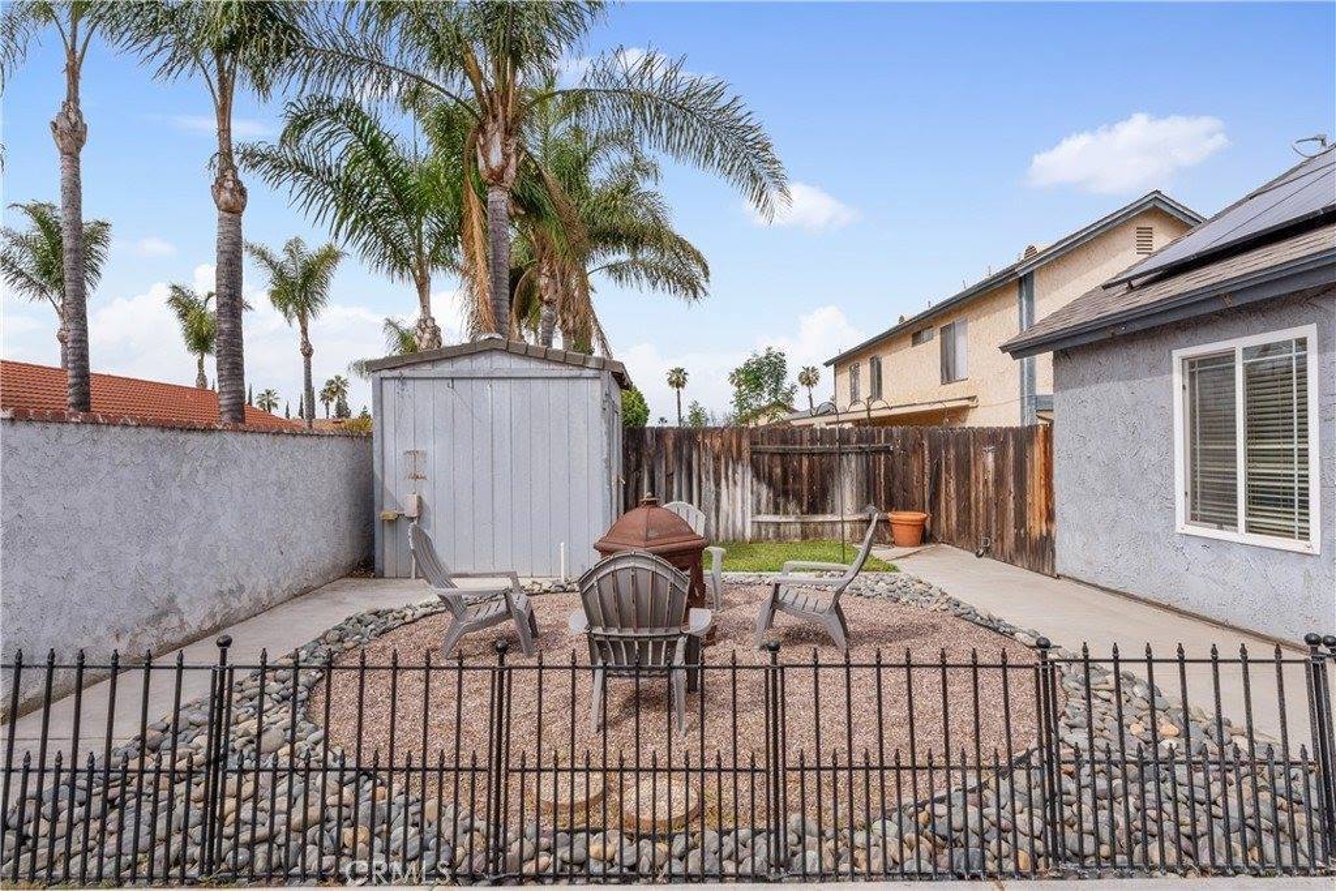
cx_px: 668
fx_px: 668
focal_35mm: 18
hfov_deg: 90.0
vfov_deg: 67.4
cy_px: 446
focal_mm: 18
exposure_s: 1/25
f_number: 22
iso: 100
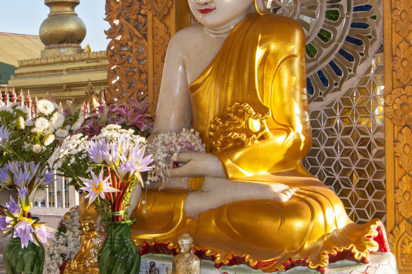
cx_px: 59
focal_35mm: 68
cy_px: 96
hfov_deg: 28.8
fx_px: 777
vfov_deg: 19.9
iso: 200
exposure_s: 1/60
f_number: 8
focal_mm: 22
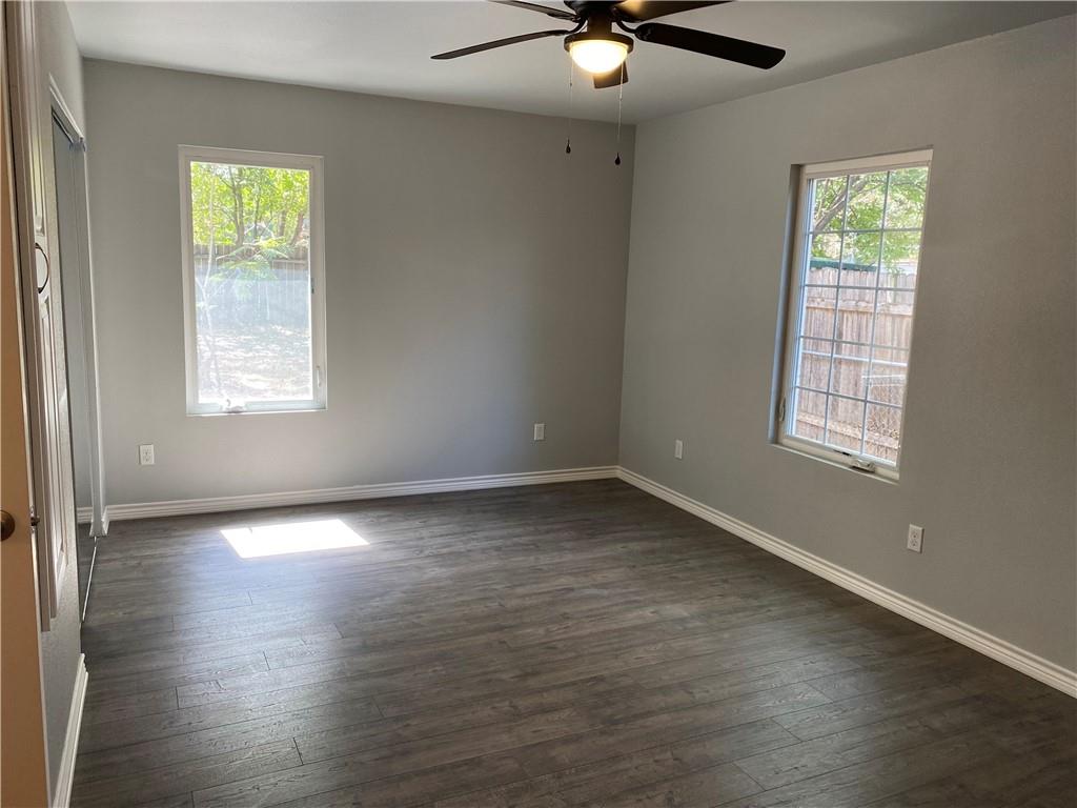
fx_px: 809
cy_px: 404
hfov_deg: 67.3
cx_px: 538
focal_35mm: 26
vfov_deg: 53.1
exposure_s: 1/60
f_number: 1.8
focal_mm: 4.25
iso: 100
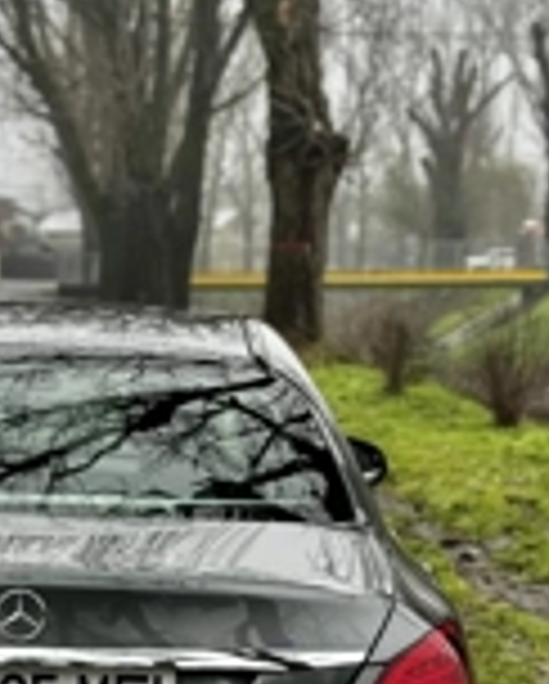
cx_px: 40
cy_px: 765
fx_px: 2493
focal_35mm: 123
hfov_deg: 12.5
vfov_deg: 15.2
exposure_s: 1/593
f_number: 1.78
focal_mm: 6.76
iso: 64
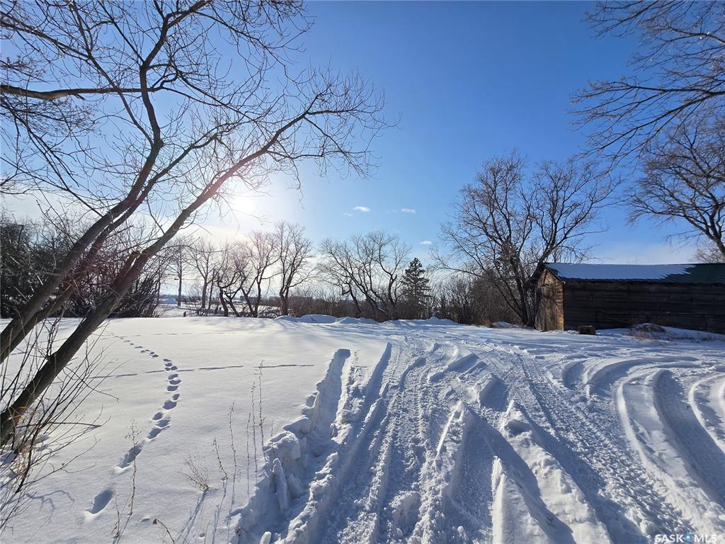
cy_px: 272
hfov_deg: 106.2
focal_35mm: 13
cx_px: 362
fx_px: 272
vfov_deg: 89.9
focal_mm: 2.2
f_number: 2.2
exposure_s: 1/5357
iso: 50
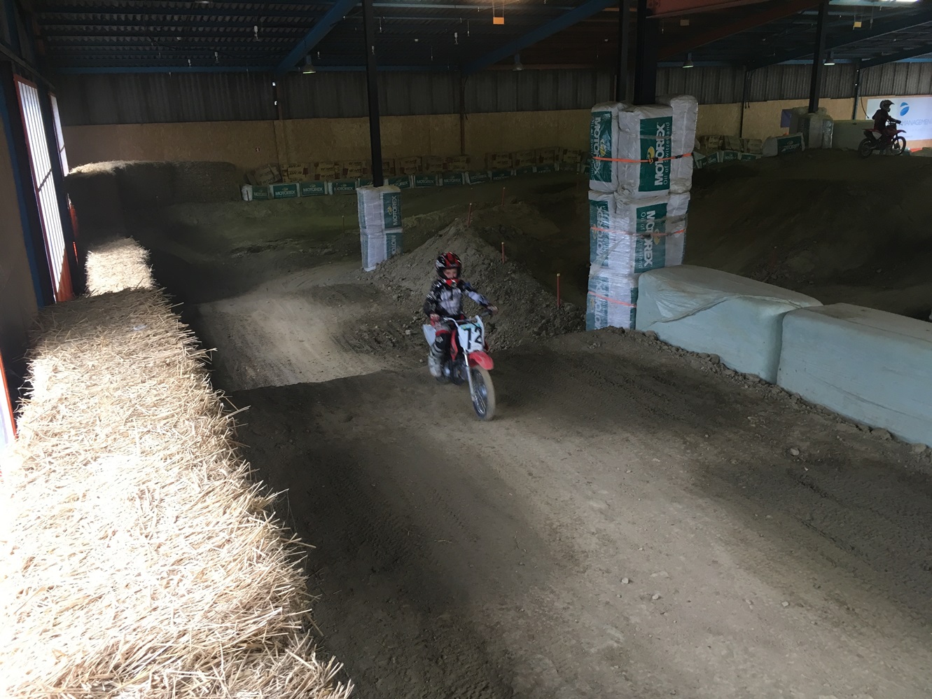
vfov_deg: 48.2
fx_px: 781
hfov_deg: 61.7
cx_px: 466
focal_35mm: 29
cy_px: 350
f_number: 2.2
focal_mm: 4.15
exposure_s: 1/33
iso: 100
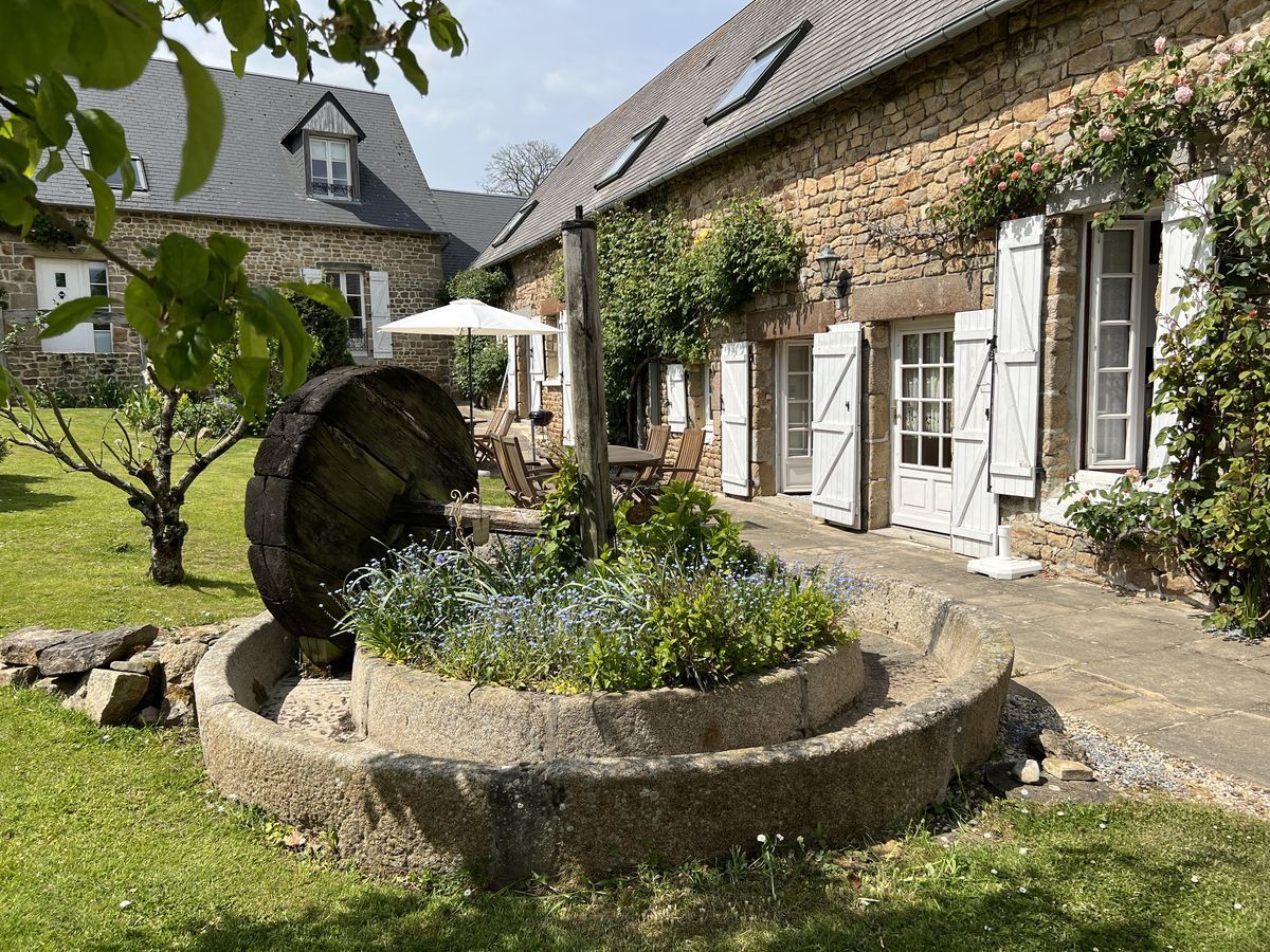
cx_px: 635
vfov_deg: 53.1
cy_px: 476
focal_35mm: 26
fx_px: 954
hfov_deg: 67.3
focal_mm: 5.7
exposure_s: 1/4274
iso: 50
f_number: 1.5
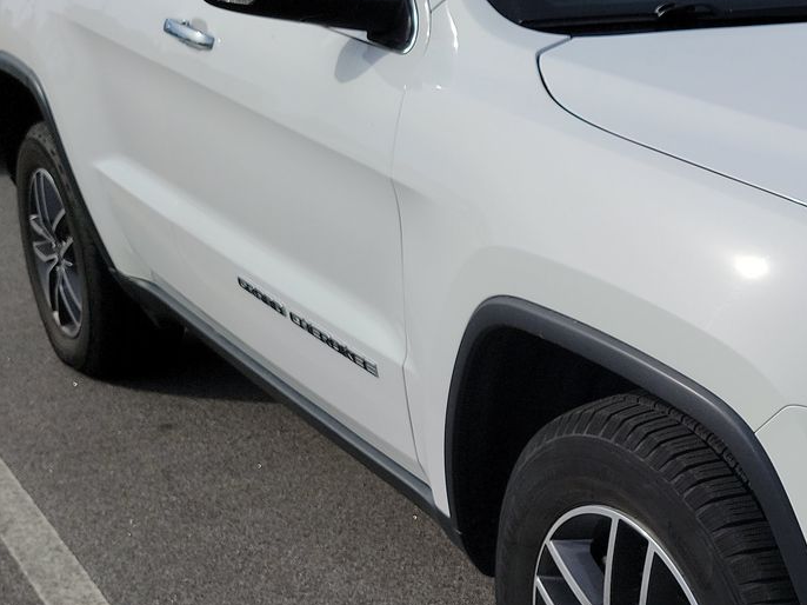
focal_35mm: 56
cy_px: 311
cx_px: 827
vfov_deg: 26.1
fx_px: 1305
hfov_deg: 31.5
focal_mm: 6.7
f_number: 1.8
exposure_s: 1/1614
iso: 50
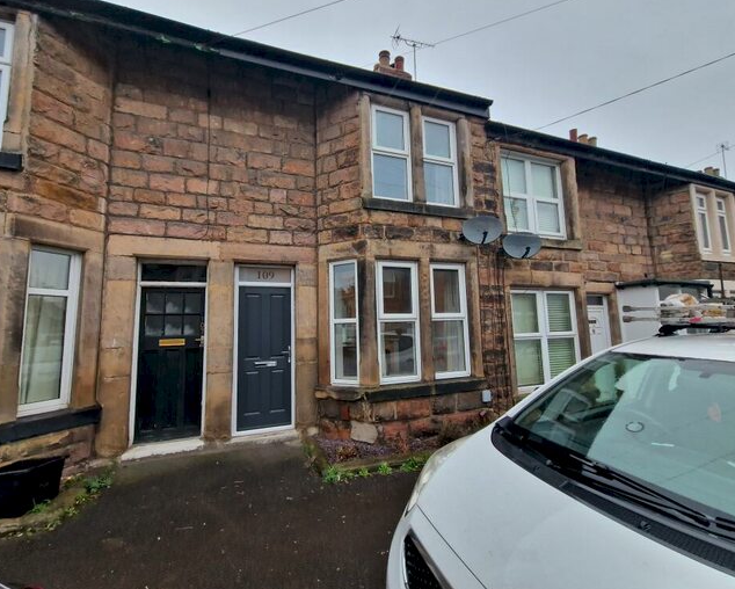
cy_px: 299
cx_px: 371
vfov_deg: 88.0
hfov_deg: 100.7
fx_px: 305
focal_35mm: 14
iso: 80
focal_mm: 2.2
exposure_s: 1/100
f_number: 2.2
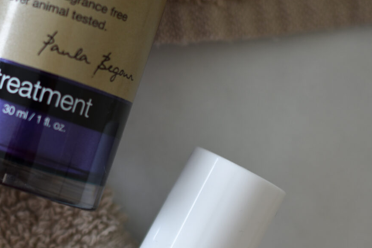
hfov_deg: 14.3
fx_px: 1457
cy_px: 183
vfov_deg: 9.7
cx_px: -12
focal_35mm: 141
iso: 100
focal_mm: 40
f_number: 3
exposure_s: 1/40
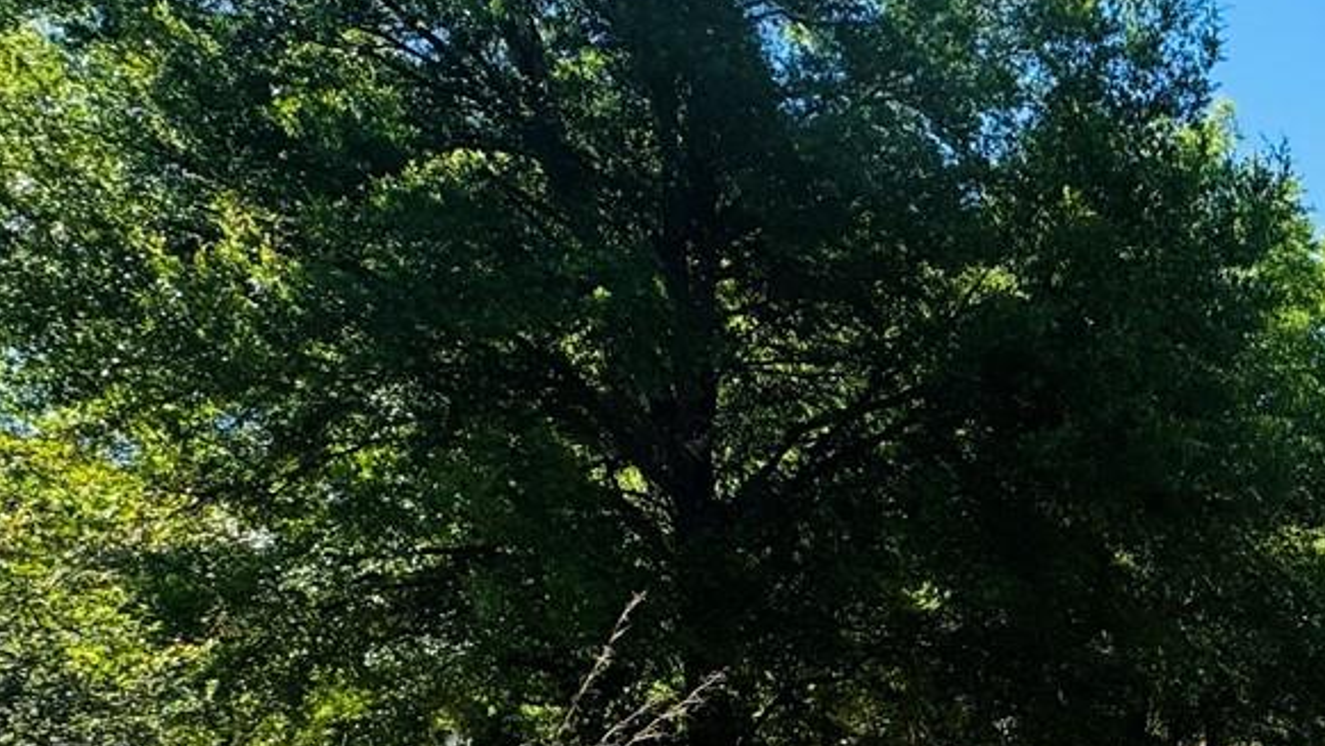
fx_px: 1476
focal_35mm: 42
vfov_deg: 26.7
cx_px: 1528
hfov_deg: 38.2
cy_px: 755
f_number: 2.2
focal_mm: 2.22
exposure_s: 1/646
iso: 40
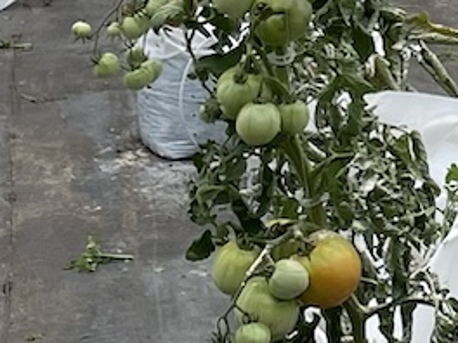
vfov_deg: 7.4
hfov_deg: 9.7
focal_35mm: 197
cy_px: -206
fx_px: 2606
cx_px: 690
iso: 32
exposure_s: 1/1916
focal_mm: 4.2
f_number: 1.6
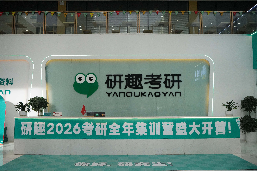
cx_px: 128
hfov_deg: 57.2
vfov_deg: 40.0
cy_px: 86
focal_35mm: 33
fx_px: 236
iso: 8000
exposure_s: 1/5000
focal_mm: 33
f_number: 3.5
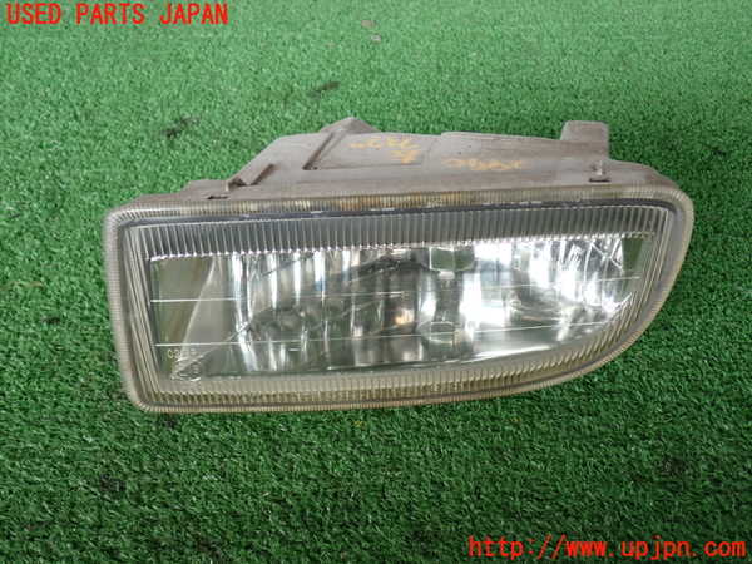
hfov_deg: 51.4
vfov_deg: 39.7
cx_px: 376
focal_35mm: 36
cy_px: 282
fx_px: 782
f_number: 2.5
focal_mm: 6.37
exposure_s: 1/125
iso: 100
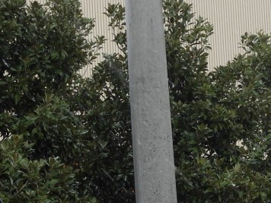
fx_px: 1902
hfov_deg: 8.1
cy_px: 274
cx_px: 121
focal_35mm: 243
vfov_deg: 6.1
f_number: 4.2
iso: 100
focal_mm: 10.7
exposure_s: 1/100
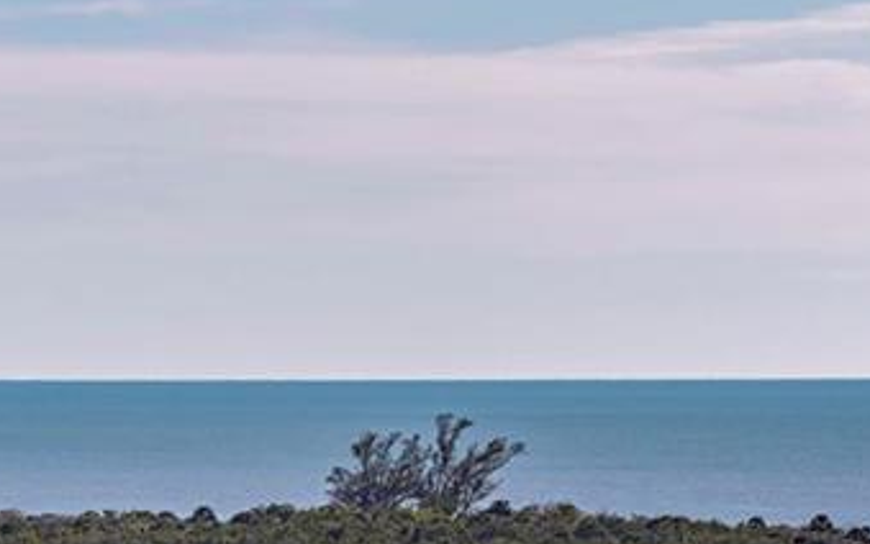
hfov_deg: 6.1
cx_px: 780
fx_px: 8181
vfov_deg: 3.8
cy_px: 484
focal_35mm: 345
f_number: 9
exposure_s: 1/400
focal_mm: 112
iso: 100
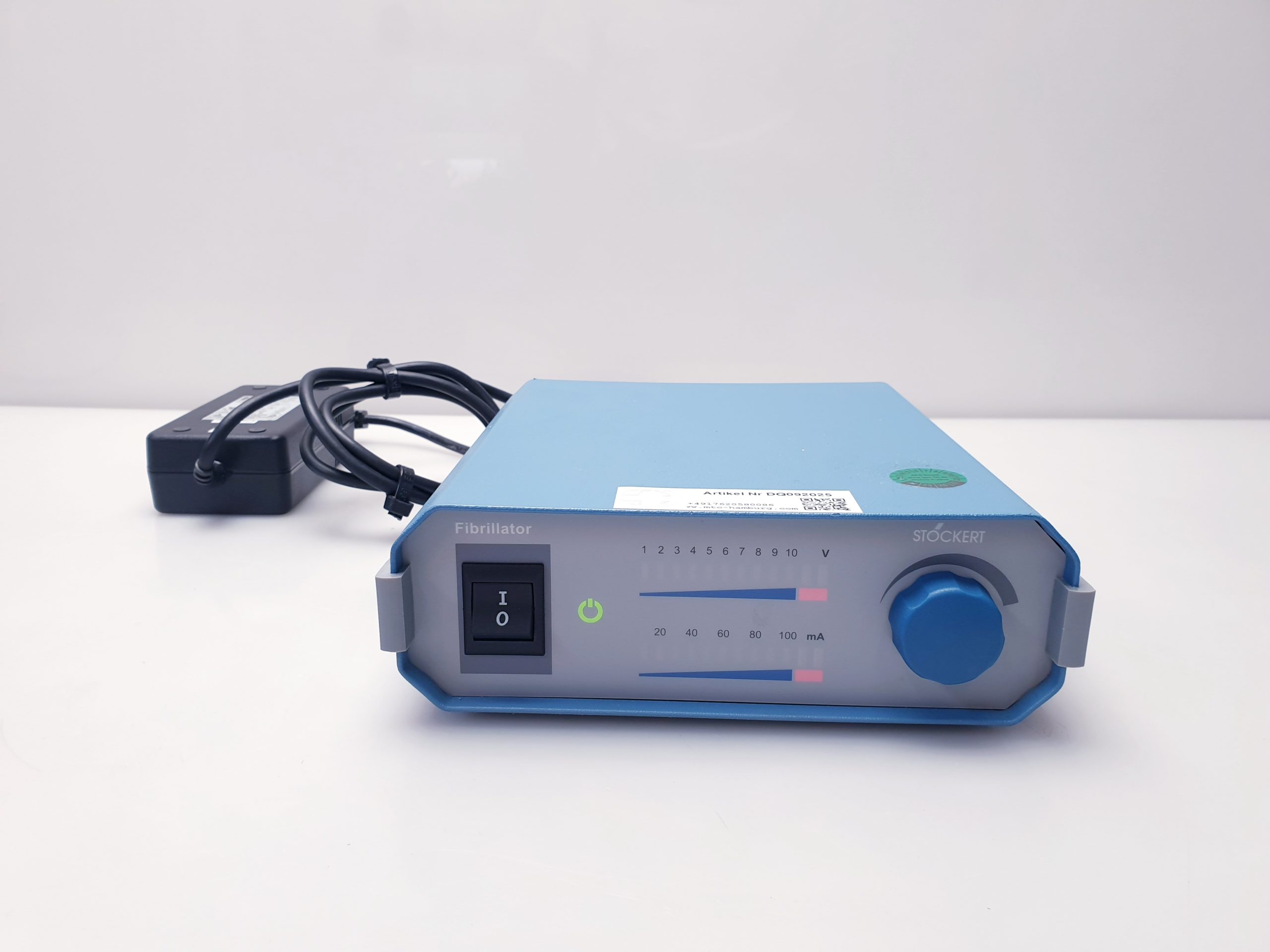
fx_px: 954
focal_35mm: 26
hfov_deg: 67.3
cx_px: 635
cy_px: 476
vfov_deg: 53.1
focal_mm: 4.3
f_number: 2.4
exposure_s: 1/50
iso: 80
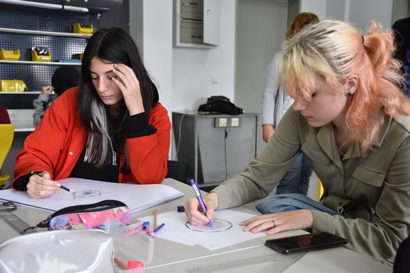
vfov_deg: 33.0
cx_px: 205
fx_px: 461
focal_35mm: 40
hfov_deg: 47.9
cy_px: 136
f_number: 4.5
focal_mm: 27
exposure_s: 1/80
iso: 800
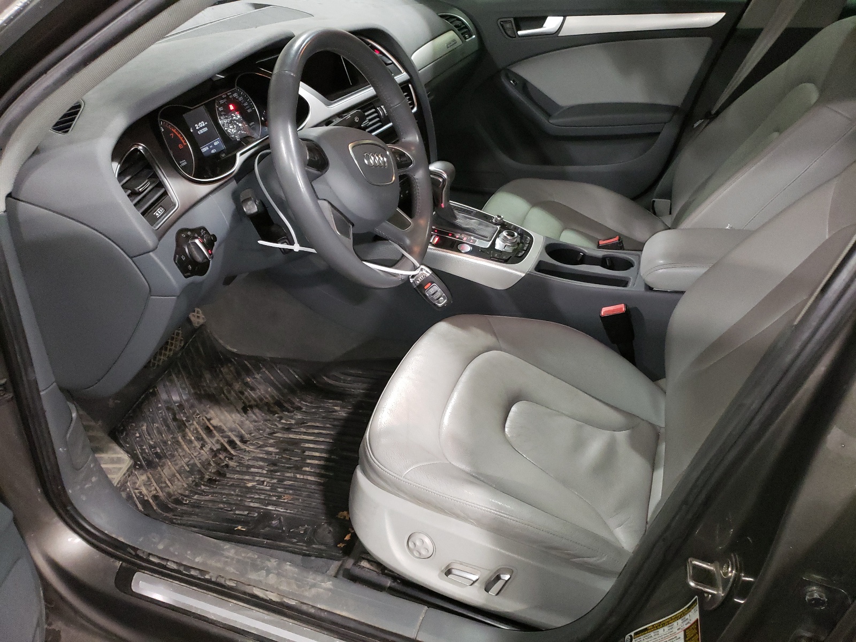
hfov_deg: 67.3
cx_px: 428
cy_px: 321
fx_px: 643
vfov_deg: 53.1
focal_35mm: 26
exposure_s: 1/30
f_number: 1.5
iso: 437
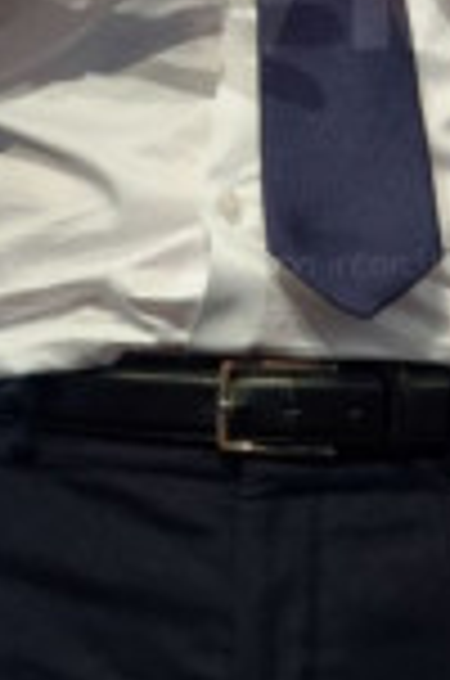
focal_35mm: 985
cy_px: -414
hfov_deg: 1.4
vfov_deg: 2.1
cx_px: 331
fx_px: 18552
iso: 1000
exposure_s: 1/160
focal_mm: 165
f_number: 5.6
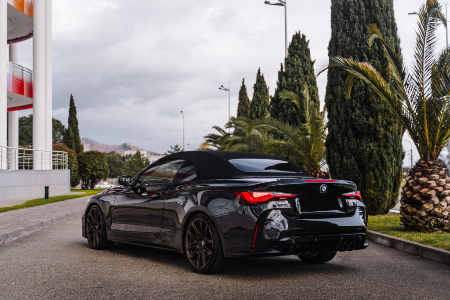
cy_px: 150
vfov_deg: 27.0
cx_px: 225
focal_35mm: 50
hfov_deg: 39.6
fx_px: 625
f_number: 2.8
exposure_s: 1/400
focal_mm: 50
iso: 100
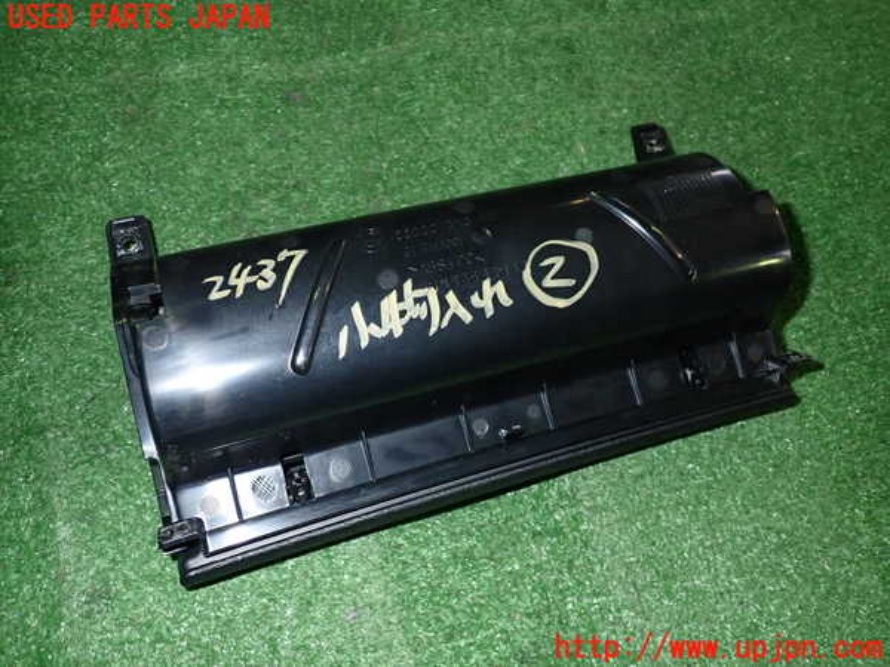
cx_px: 445
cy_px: 334
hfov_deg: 60.0
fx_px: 771
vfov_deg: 46.8
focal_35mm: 30
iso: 400
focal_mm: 5.4
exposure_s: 1/30
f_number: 6.3
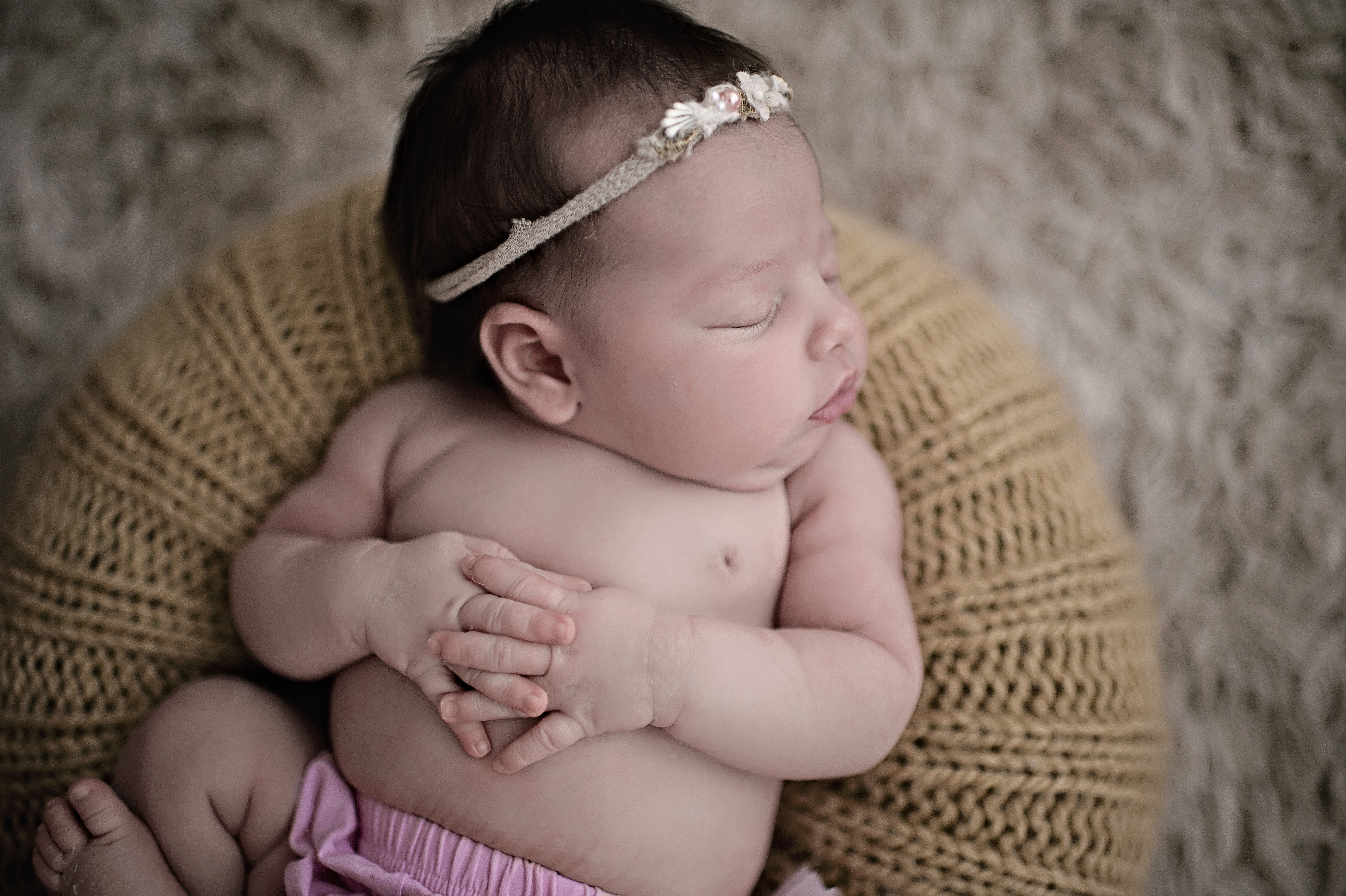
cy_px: 448
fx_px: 1308
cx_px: 673
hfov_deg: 54.5
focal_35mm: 35
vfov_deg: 37.8
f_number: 1.4
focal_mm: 35
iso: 200
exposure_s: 1/125
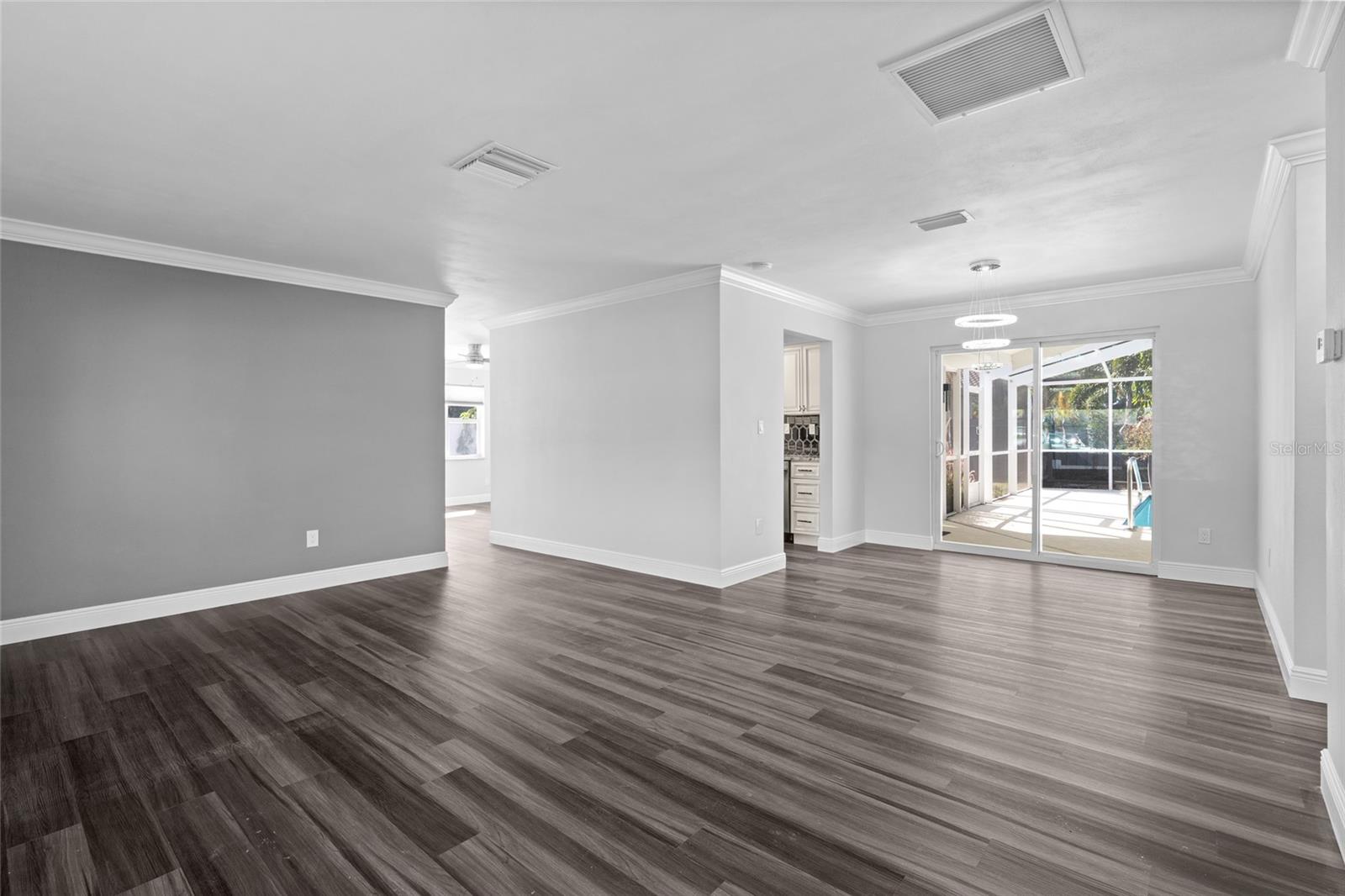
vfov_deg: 73.7
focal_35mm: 16
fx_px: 598
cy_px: 448
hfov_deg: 96.7
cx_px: 672
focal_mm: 16
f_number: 9
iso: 250
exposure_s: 1/1.25
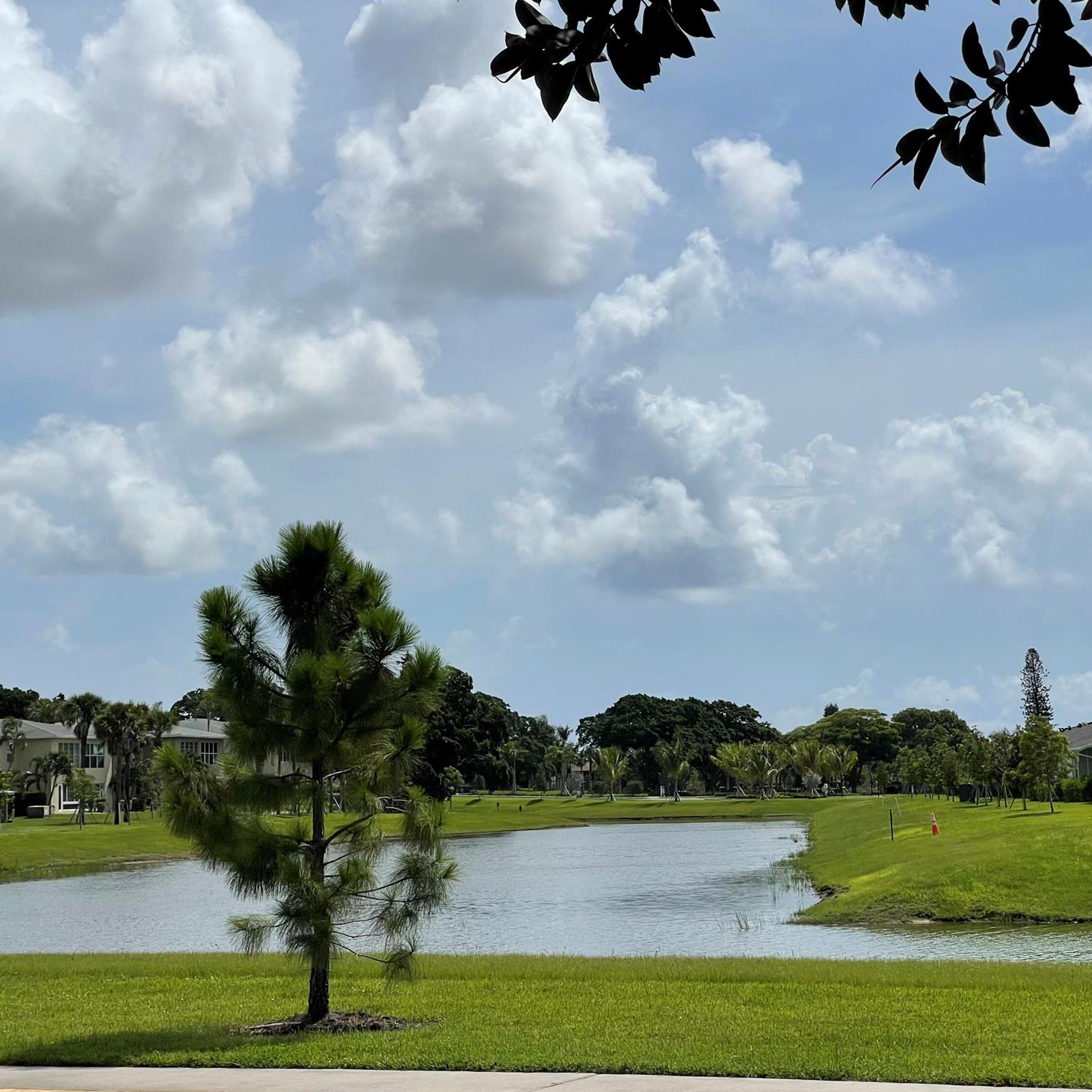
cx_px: 564
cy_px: 546
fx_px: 2712
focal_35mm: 76
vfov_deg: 22.8
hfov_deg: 22.8
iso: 20
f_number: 2.2
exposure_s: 1/3534
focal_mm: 7.5
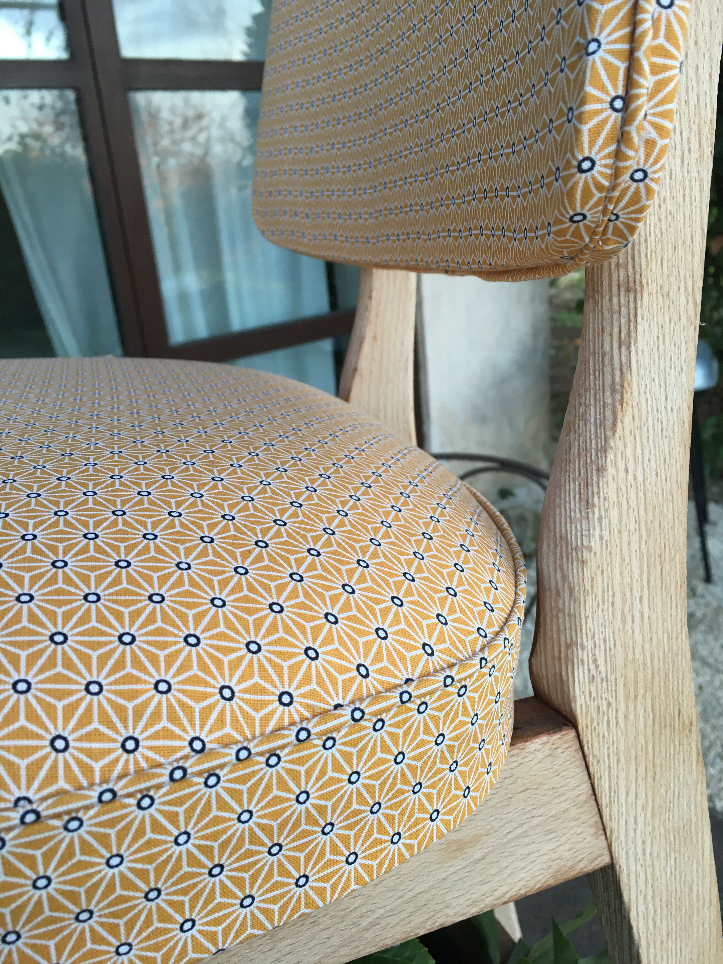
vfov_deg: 61.7
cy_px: 482
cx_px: 362
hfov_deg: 48.2
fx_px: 808
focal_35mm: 29
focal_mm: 4.15
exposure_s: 1/33
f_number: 2.2
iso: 25
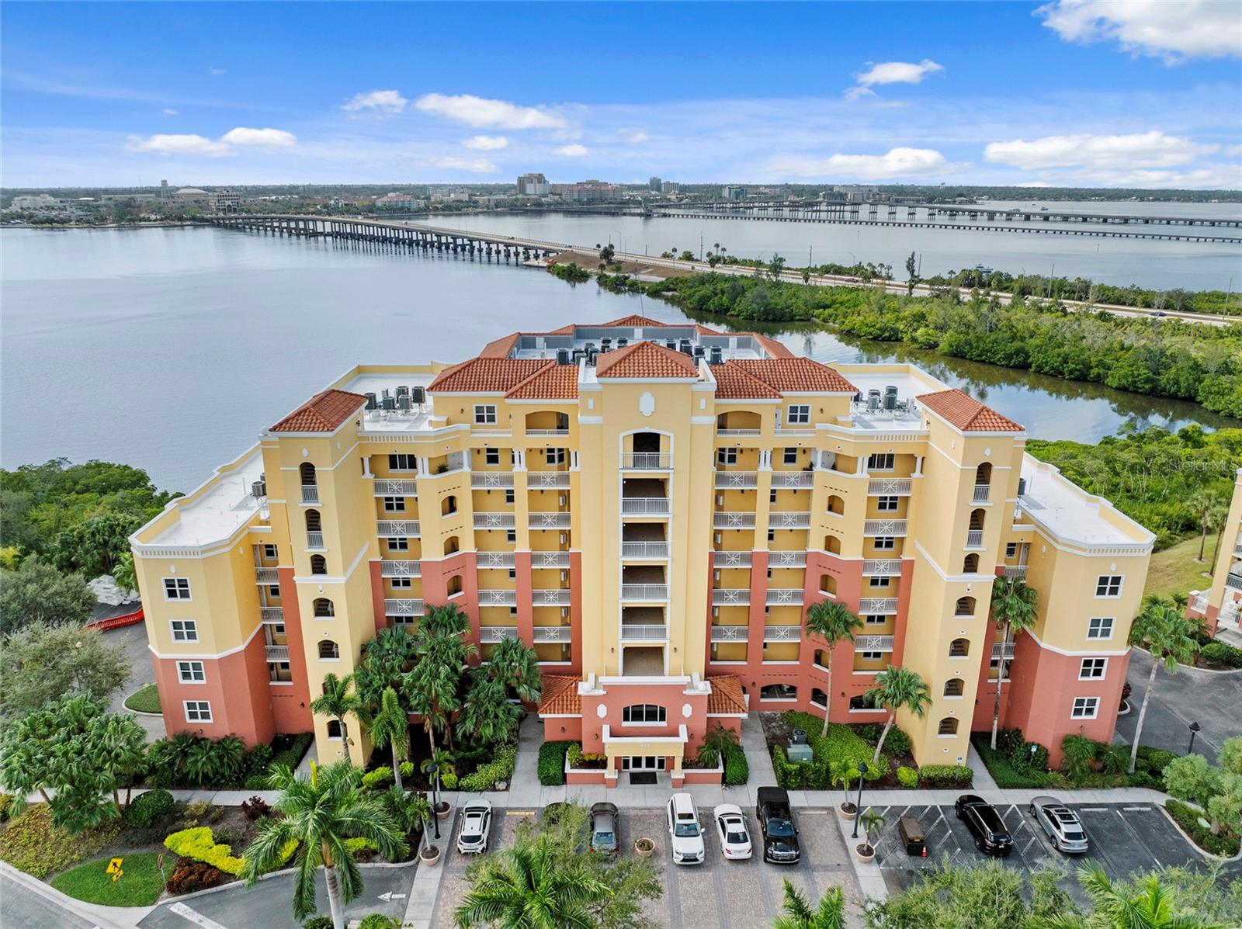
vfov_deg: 56.7
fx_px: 860
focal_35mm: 24
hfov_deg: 71.6
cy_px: 464
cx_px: 621
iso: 230
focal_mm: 12.29
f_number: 2.8
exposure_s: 1/1250
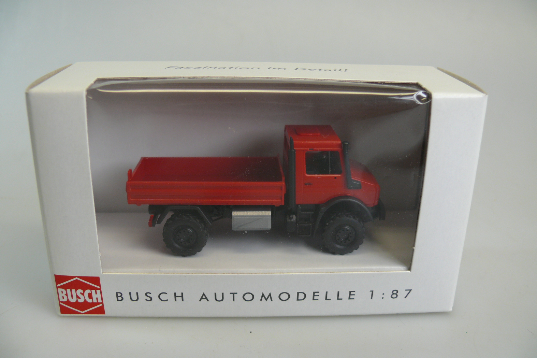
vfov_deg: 35.9
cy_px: 183
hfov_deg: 51.9
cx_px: 273
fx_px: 552
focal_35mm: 37
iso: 100
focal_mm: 7.4
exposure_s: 1/100
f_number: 2.8
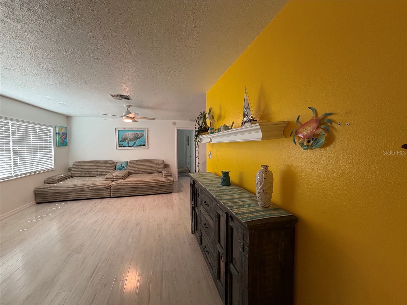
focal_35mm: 14
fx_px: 165
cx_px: 204
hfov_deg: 102.1
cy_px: 152
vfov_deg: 85.7
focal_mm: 2.22
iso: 200
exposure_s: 1/60
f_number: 2.2
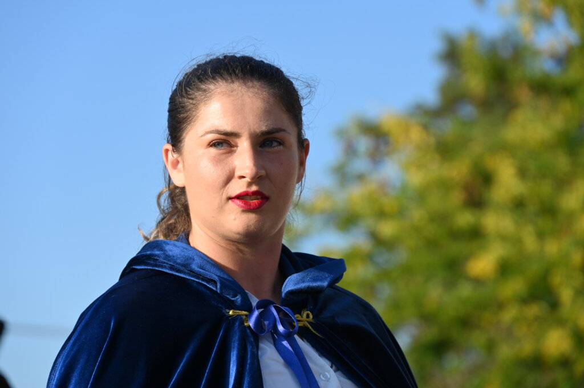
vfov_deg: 9.4
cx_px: 292
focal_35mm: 145
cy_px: 194
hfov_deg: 14.2
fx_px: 2350
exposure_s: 1/500
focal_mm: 145
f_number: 6.3
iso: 220
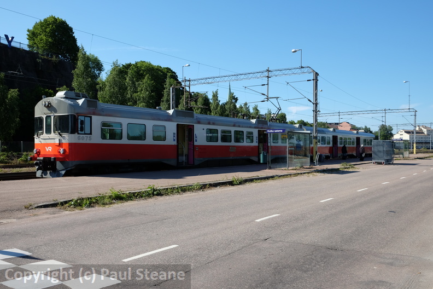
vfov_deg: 41.1
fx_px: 385
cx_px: 216
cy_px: 144
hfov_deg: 58.7
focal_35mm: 32
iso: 200
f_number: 7.1
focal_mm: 21.4
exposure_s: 1/340
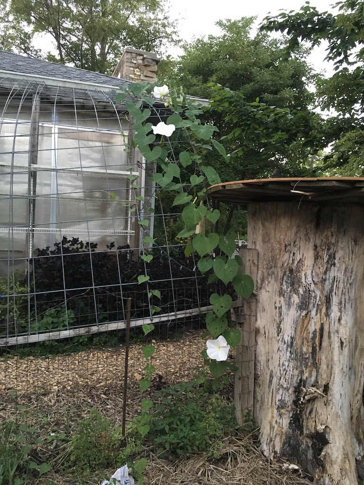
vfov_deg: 61.7
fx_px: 407
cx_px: 182
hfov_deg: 48.2
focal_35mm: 29
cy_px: 242
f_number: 2.2
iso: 160
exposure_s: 1/30
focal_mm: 4.15
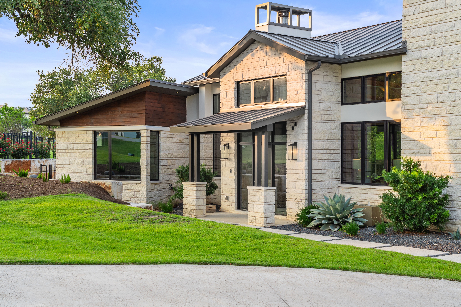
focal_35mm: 46
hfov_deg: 42.7
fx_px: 589
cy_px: 154
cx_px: 230
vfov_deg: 29.2
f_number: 9
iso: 160
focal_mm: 46
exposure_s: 1/6
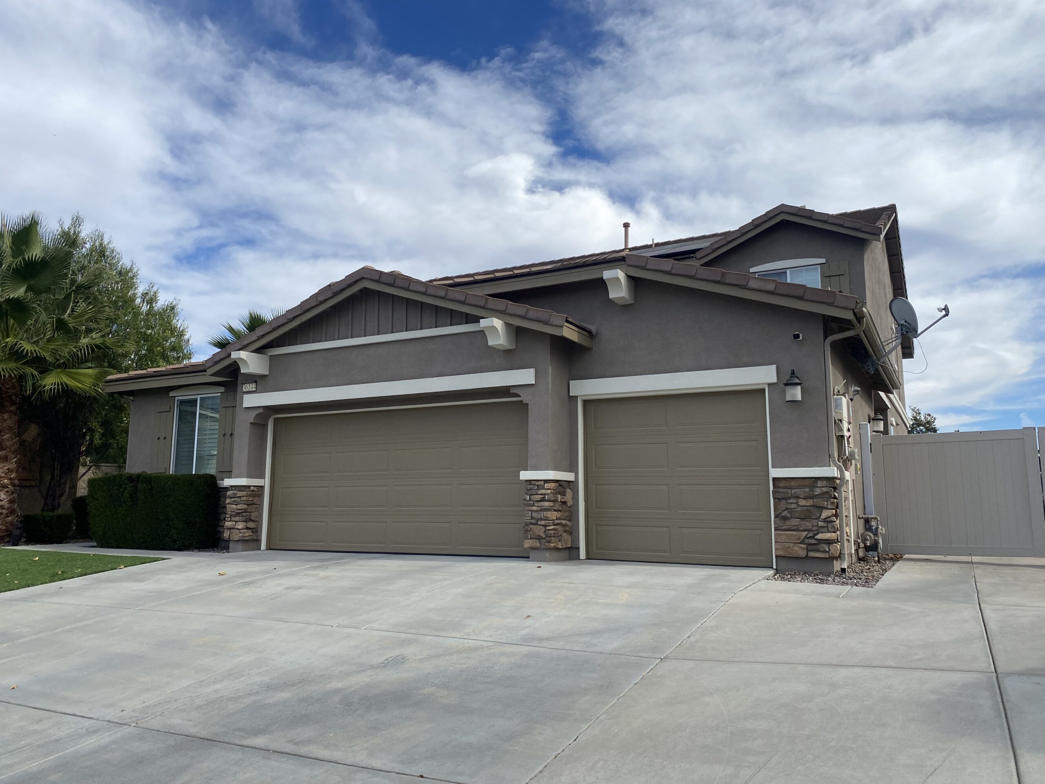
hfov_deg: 67.3
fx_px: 785
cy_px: 392
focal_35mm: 26
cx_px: 522
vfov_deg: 53.1
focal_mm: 4.25
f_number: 1.8
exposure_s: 1/3731
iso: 32
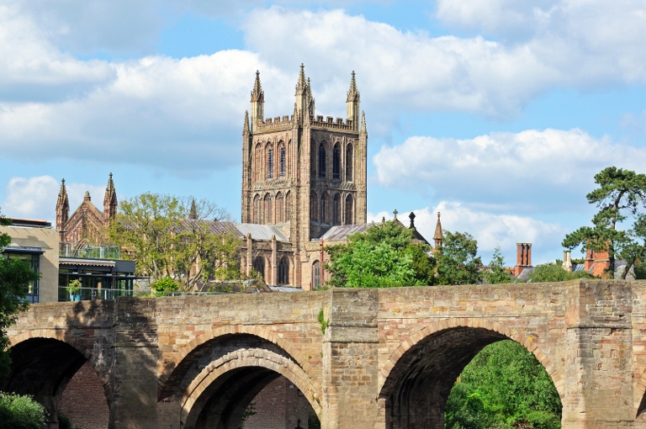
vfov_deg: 11.8
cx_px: 292
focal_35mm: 116
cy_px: 247
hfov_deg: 17.7
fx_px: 2079
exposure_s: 1/500
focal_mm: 58
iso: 200
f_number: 8
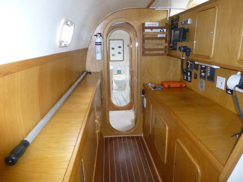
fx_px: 169
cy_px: 91
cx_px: 122
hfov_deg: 71.6
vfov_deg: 56.8
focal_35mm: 24
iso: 800
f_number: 3.3
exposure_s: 1/60
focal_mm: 4.3
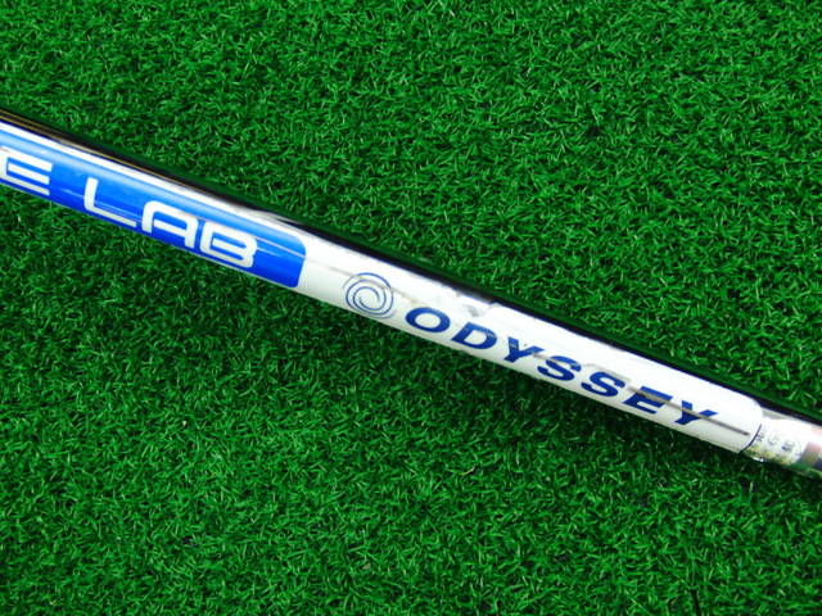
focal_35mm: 37
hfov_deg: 50.1
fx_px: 879
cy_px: 308
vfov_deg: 38.7
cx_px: 411
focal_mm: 6.42
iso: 400
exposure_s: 1/40
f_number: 3.6
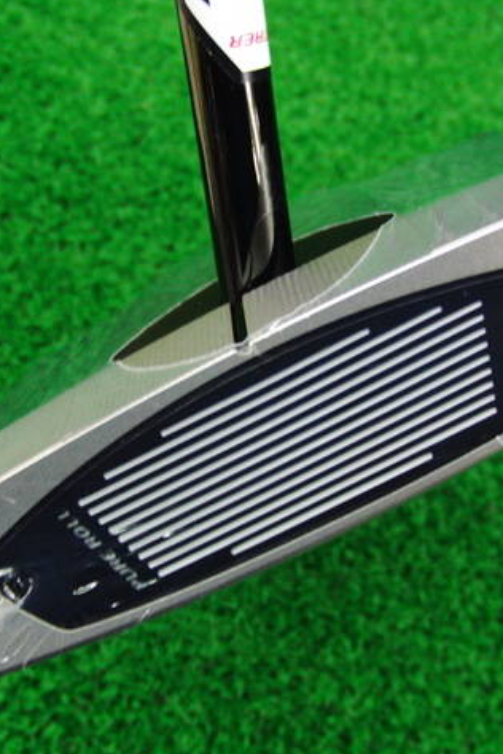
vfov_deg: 38.2
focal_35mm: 52
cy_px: 379
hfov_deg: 26.0
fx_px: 1090
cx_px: 294
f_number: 3.6
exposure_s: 1/30
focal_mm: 6.42
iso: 400
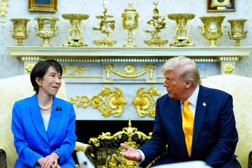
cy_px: 84
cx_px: 126
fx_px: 525
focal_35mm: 75
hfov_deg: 27.0
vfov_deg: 18.2
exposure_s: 1/500
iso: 3200
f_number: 2.8
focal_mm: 75
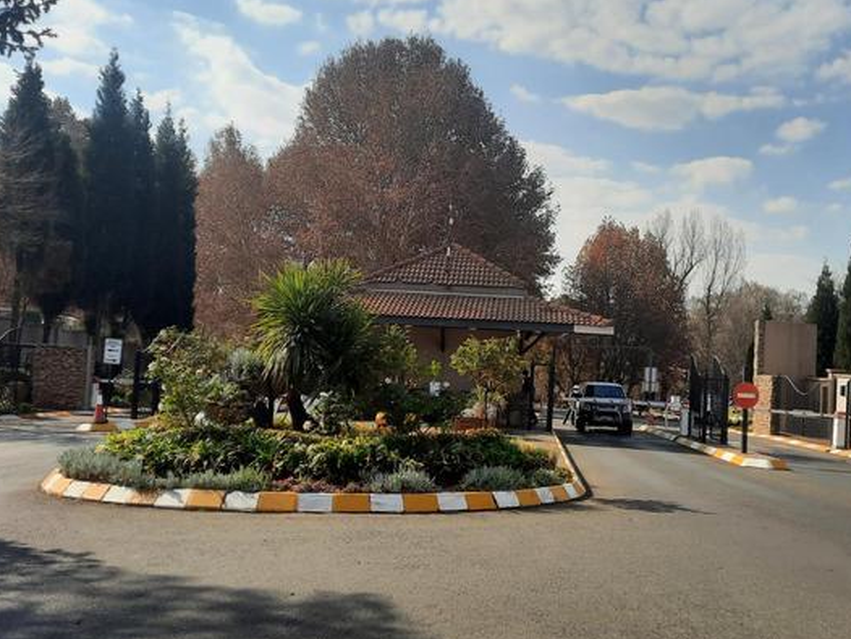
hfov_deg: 48.7
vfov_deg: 37.7
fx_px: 935
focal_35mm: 38
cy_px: 317
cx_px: 510
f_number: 2
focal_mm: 4.6
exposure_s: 1/1096
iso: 32
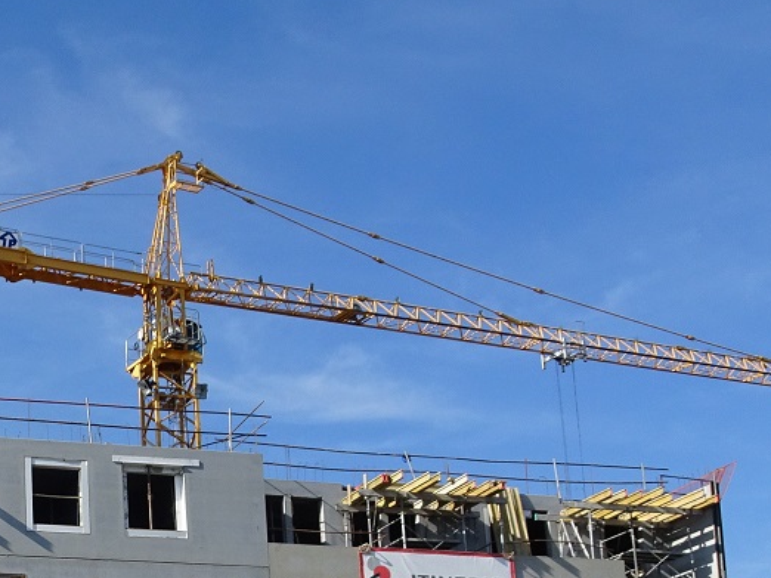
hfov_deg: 26.3
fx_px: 1536
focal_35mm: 69
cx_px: -40
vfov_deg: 20.2
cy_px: 650
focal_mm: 4.1
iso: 80
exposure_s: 1/1000
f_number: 3.5
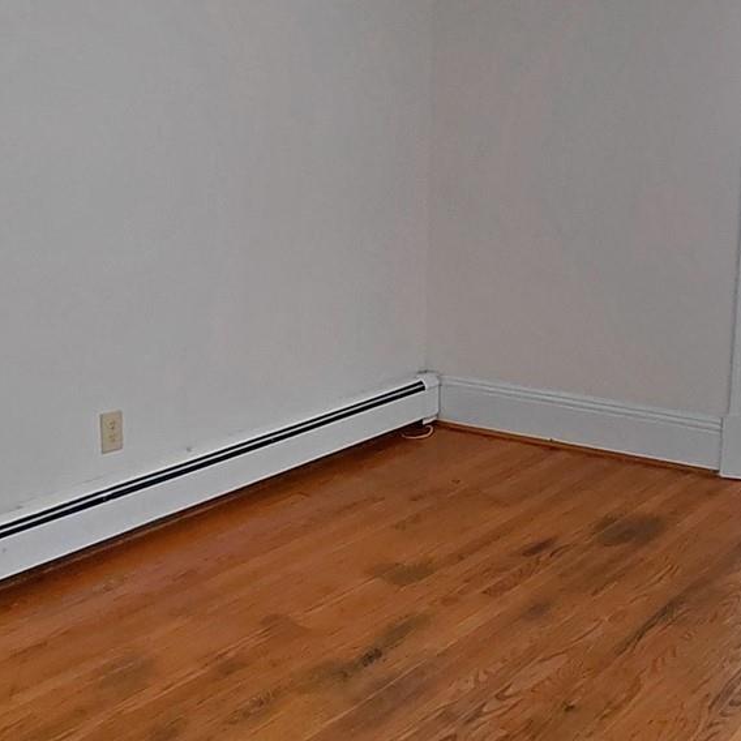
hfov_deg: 33.1
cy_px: 324
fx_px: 1235
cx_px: 500
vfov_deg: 33.4
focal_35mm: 51
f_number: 2.2
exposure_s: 1/60
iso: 160
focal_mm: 1.64
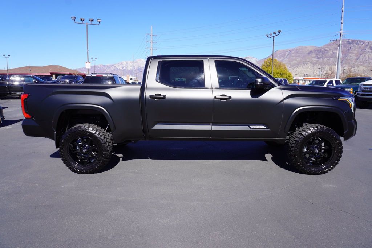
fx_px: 248
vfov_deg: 53.2
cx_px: 186
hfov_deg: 73.7
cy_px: 124
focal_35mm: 24
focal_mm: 16
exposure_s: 1/125
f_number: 9
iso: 100
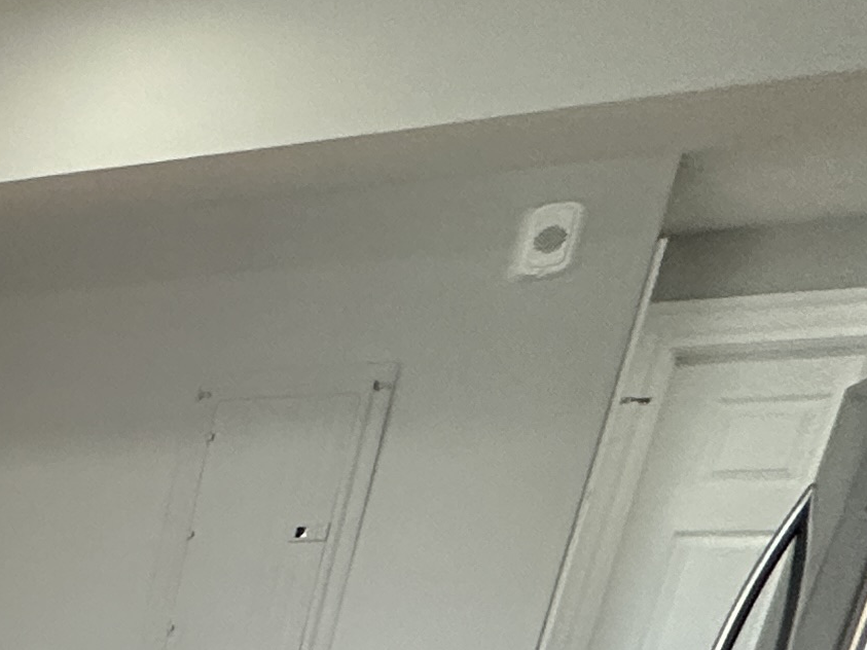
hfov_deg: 18.6
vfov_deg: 17.1
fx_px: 1678
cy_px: 1244
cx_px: -867
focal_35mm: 67
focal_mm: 2.22
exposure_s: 1/120
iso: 200
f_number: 2.2
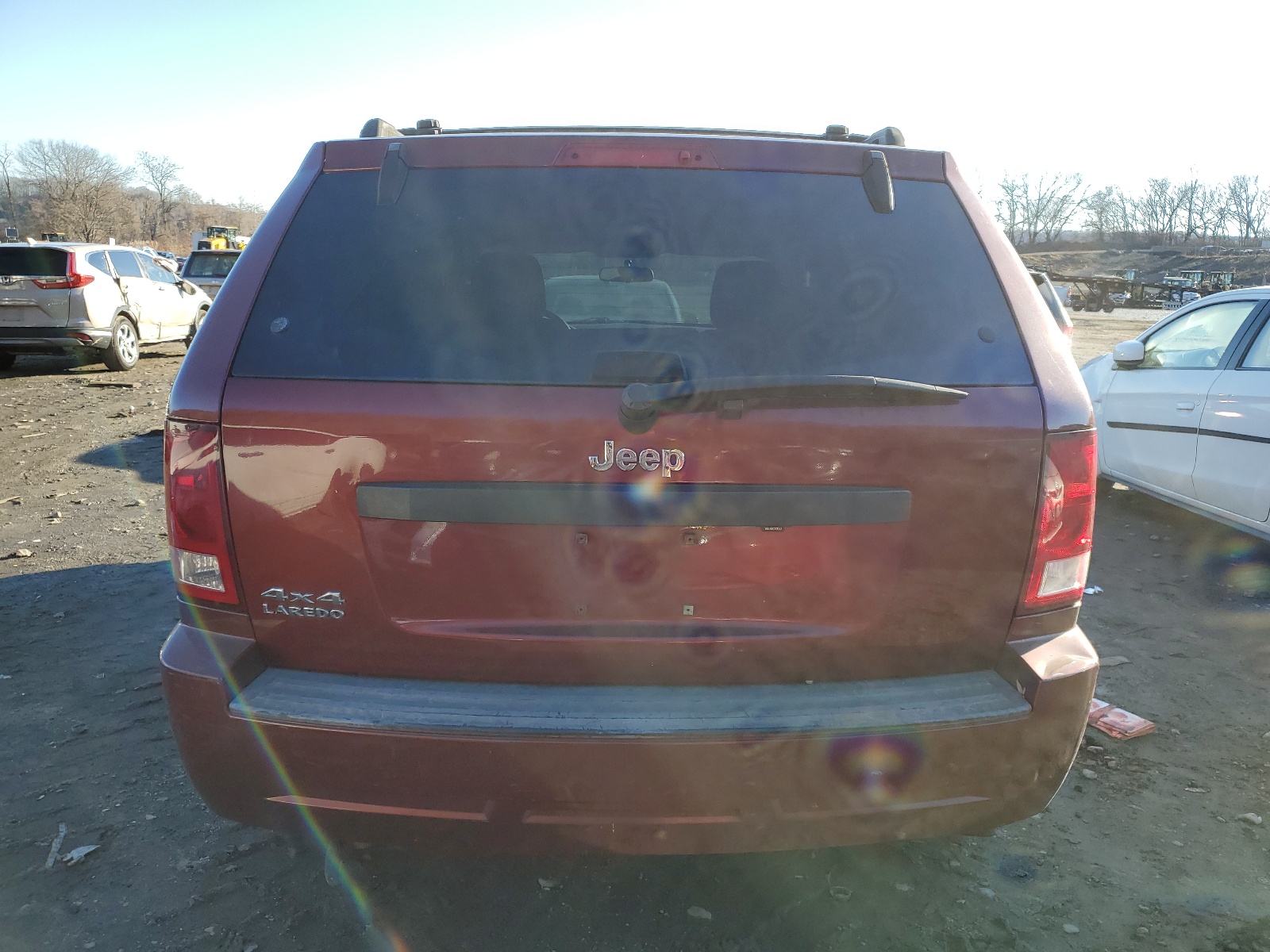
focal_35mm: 26
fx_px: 954
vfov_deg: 53.1
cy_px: 476
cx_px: 635
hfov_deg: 67.3
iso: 50
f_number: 1.5
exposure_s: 1/833
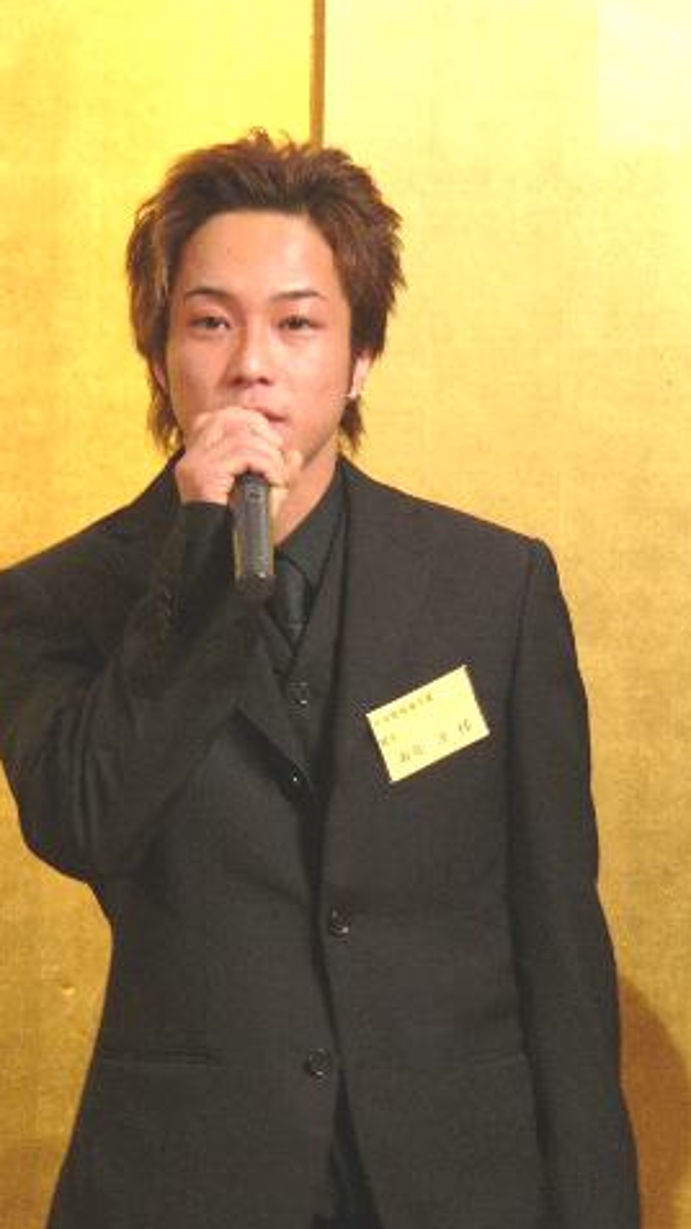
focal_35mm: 218
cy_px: 616
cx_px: 392
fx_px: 7107
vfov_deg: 9.9
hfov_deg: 5.6
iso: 100
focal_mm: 24.8
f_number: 2.8
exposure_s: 1/25
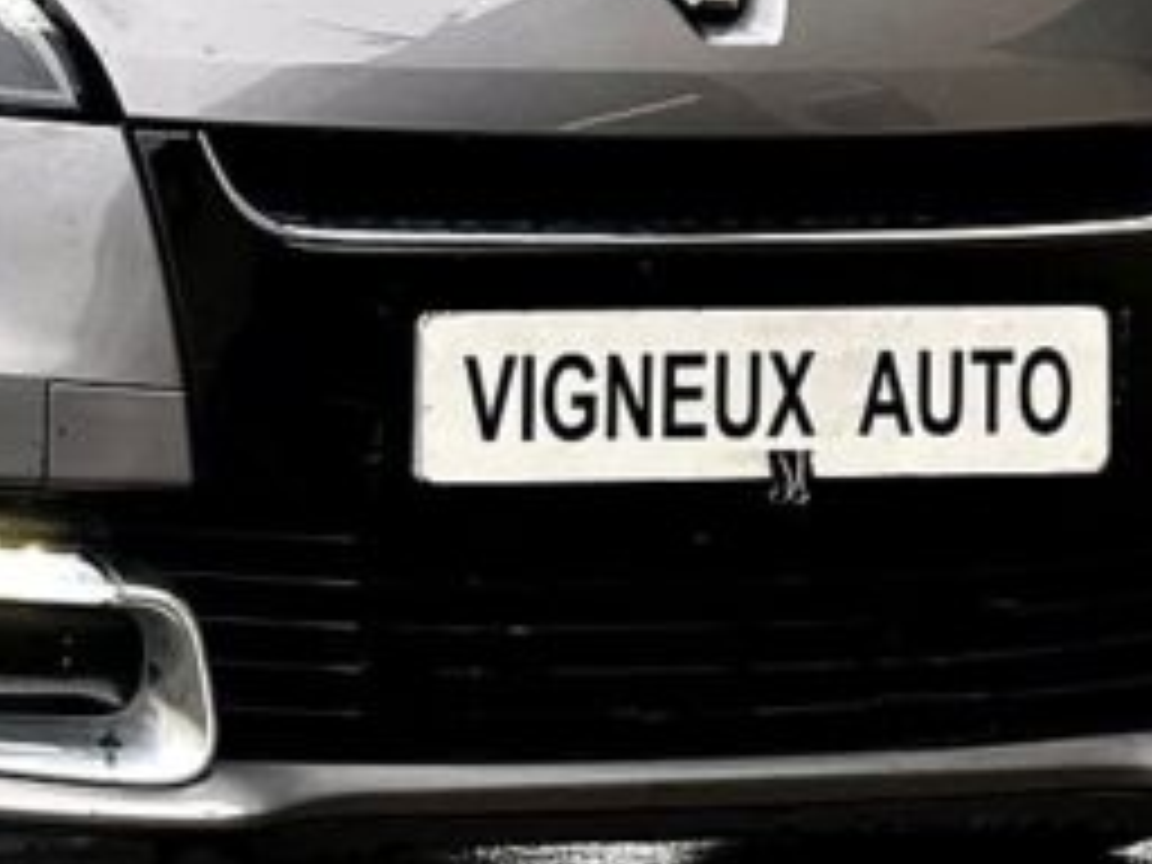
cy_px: -117
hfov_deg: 8.1
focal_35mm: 241
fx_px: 8020
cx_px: -270
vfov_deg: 6.1
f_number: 2.8
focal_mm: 9
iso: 32
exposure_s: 1/121
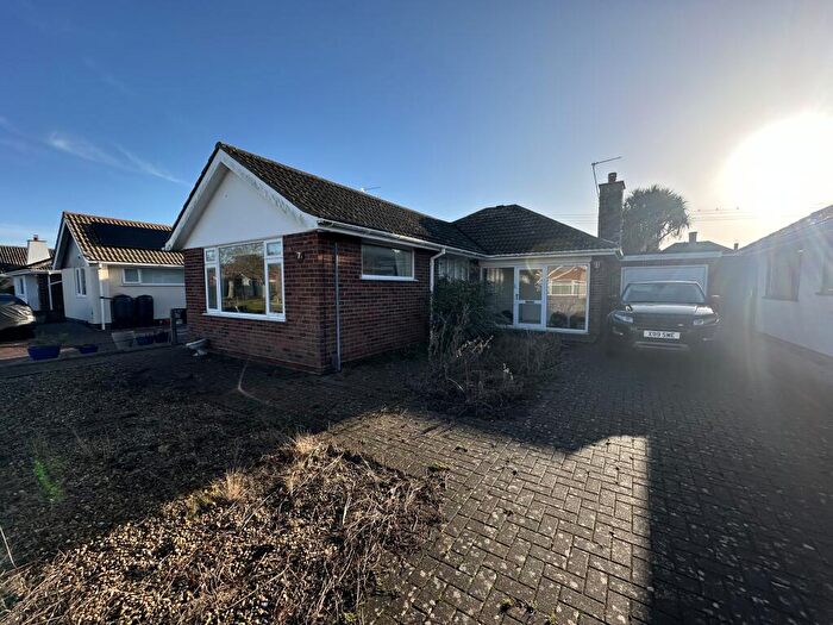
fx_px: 337
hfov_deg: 102.1
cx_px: 416
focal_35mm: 14
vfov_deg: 85.7
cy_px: 312
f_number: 2.2
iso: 40
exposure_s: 1/1335
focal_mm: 2.22
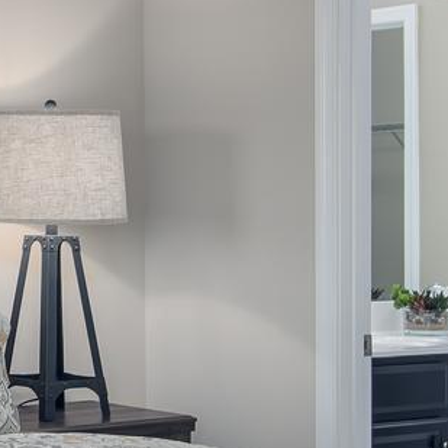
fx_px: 1567
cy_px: 544
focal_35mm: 107
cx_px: -296
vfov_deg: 15.6
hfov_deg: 14.7
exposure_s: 1/250
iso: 320
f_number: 9
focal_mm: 19
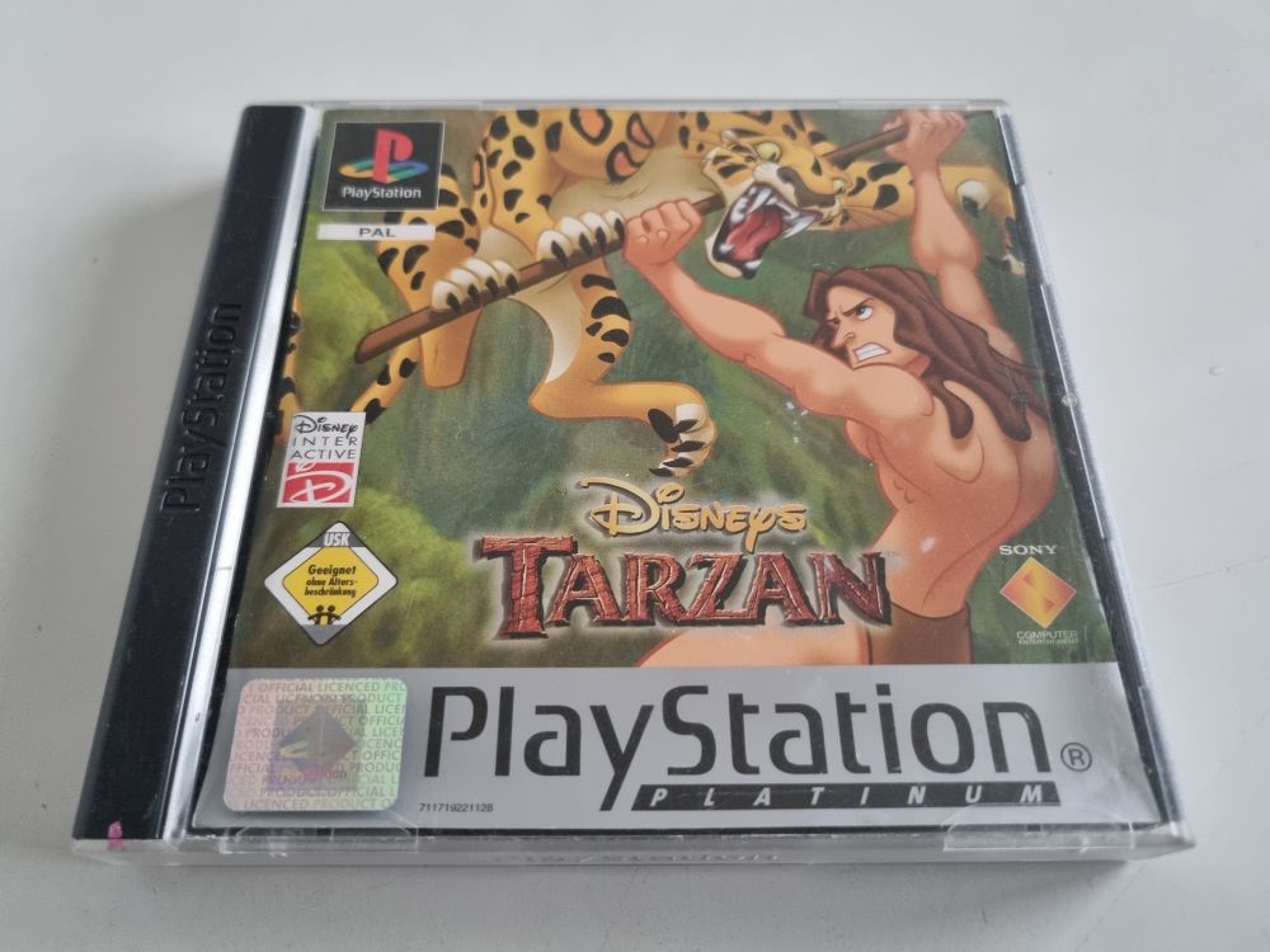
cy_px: 476
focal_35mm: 26
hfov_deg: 67.3
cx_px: 635
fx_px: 954
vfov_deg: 53.1
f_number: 1.8
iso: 640
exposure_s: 1/50
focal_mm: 5.4
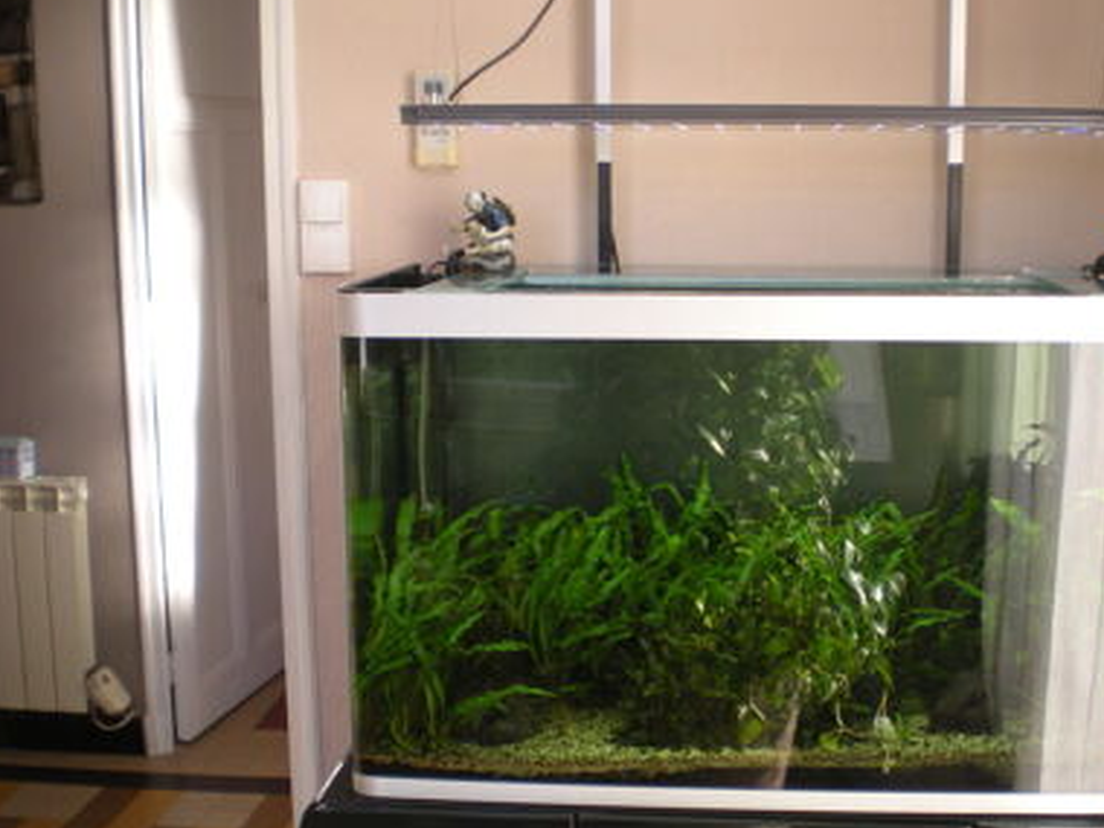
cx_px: 668
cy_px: 407
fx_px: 1531
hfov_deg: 39.5
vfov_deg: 30.3
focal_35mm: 48
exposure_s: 1/59.8
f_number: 3.1
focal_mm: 6.3
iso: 91
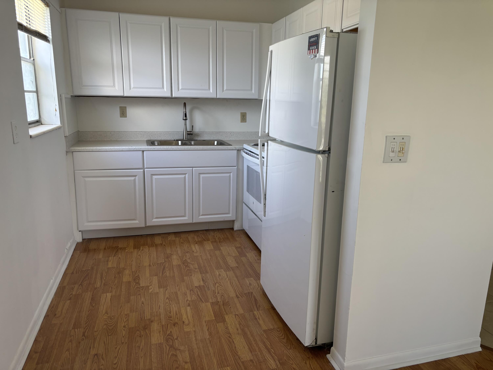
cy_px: 185
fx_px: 370
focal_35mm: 26
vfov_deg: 53.1
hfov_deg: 67.3
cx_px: 246
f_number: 1.6
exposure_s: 1/121
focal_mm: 5.96
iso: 64
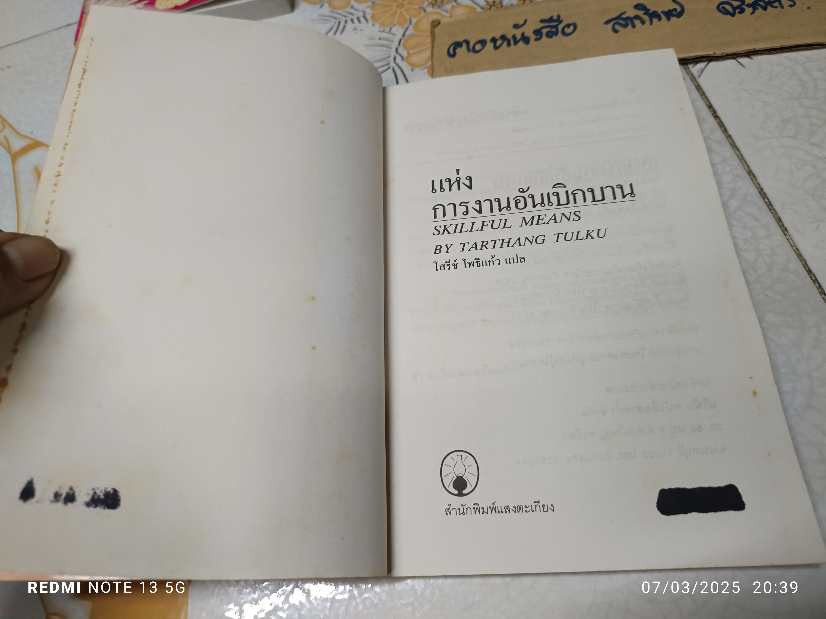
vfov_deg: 56.8
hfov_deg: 71.6
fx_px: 573
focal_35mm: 24
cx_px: 413
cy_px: 310
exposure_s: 1/50
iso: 1016
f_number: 1.7
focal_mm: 5.31
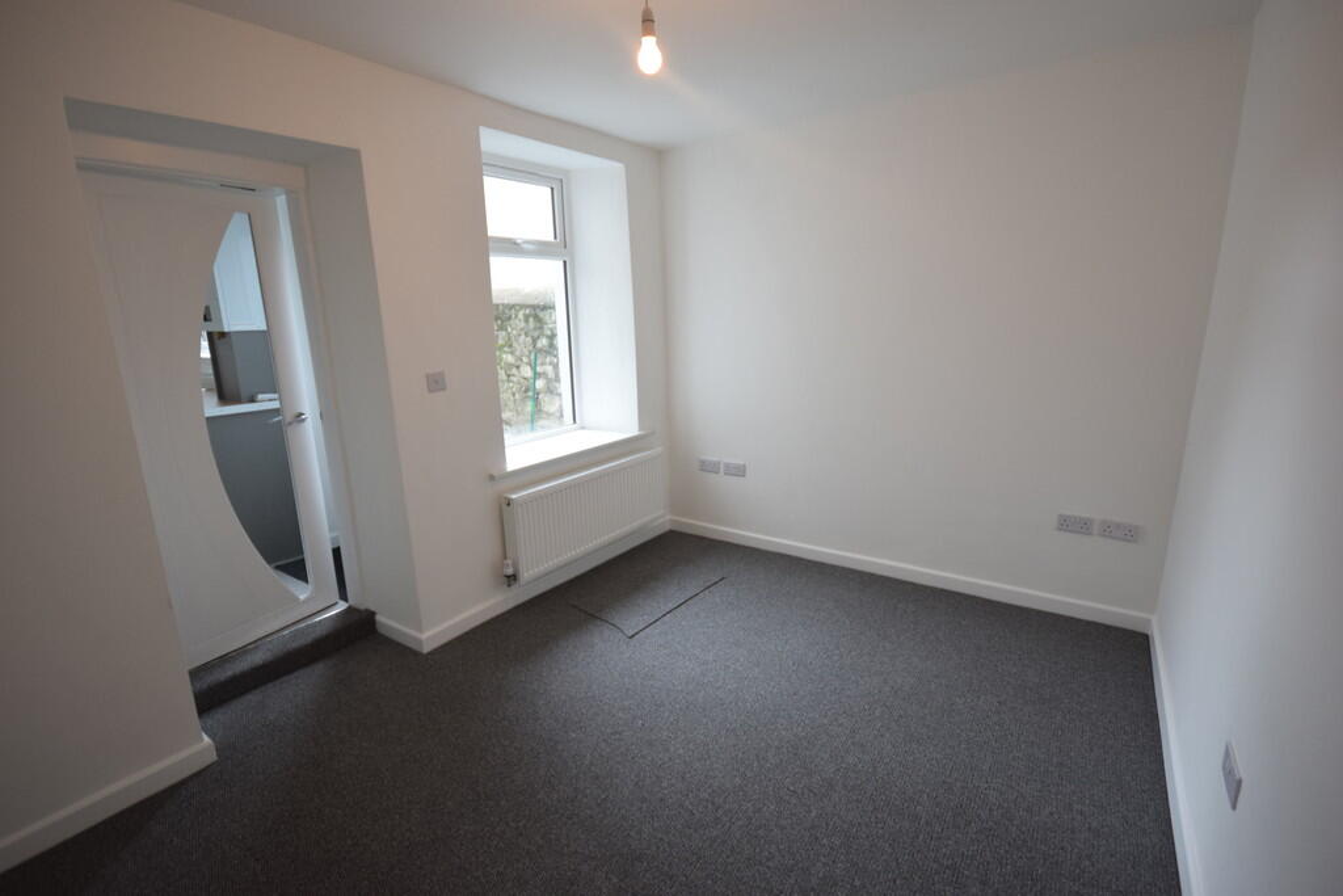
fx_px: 616
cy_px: 448
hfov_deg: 95.0
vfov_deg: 72.1
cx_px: 672
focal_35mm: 16
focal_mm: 11
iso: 560
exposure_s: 1/60
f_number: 4.2
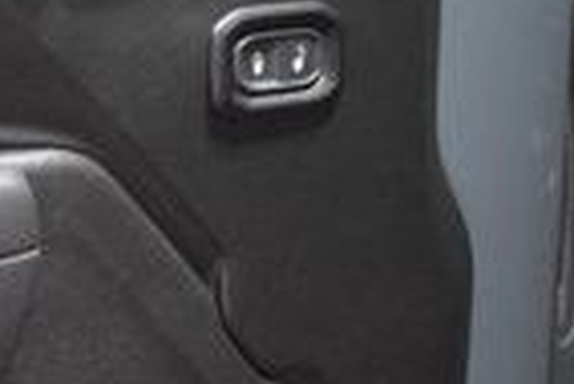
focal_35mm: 149
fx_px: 2378
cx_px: -404
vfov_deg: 9.1
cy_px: 479
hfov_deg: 12.7
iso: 3200
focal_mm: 22
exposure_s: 1/30
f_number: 4
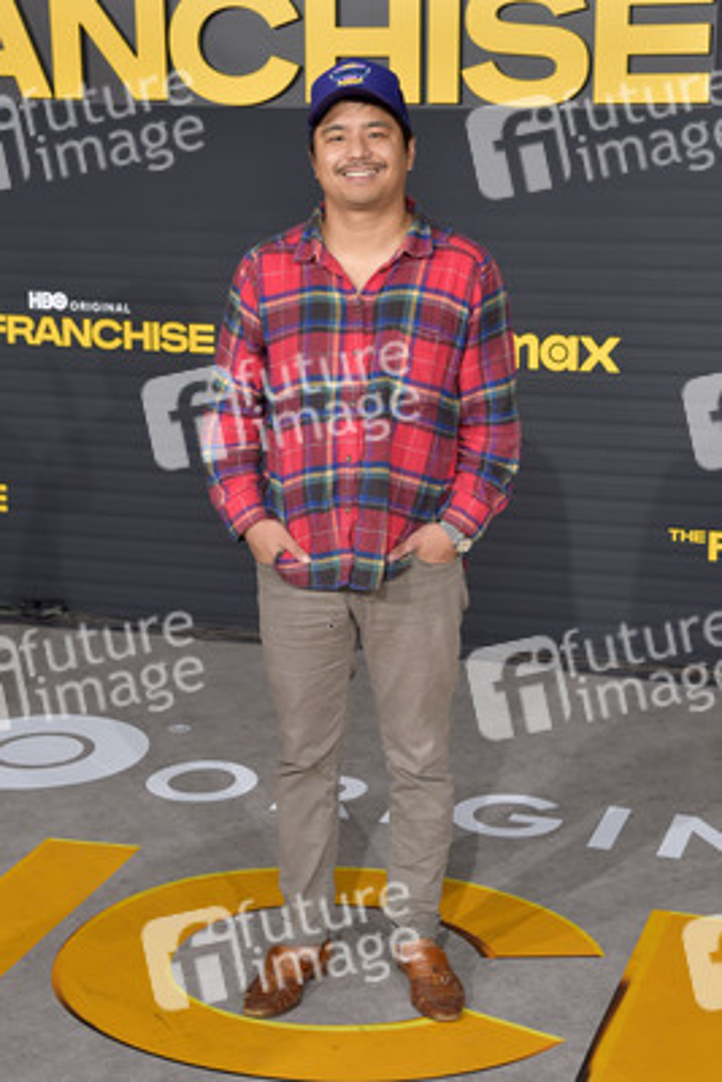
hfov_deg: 26.0
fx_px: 1563
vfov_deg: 38.2
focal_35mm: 52
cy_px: 541
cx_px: 361
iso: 400
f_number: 6.3
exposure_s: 1/250
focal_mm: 52
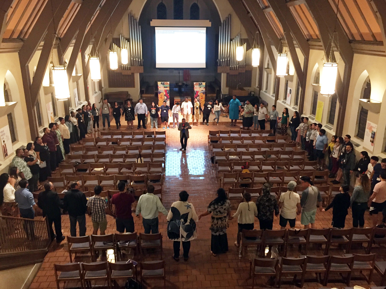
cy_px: 144
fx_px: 323
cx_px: 193
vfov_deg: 48.2
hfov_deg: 61.7
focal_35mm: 29
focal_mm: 4.15
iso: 250
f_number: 2.2
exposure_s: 1/17
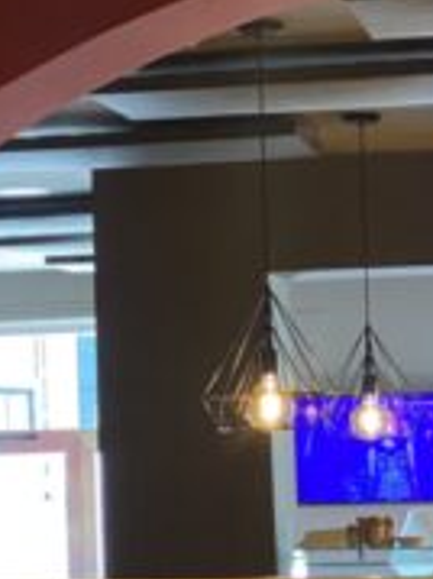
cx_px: 23
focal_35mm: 174
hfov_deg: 8.5
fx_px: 2905
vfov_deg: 11.3
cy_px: 417
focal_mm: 6
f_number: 2
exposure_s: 1/50
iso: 400
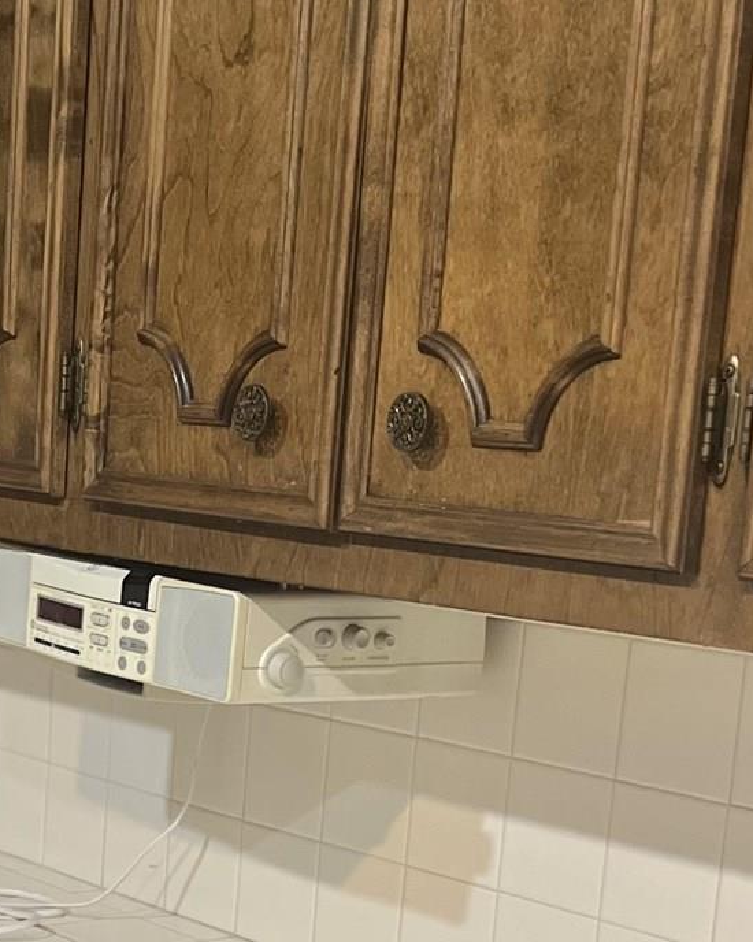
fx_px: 2369
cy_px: 843
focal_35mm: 85
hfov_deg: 17.8
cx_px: 100
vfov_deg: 22.0
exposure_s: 1/60
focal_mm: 5.7
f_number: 1.5
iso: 250
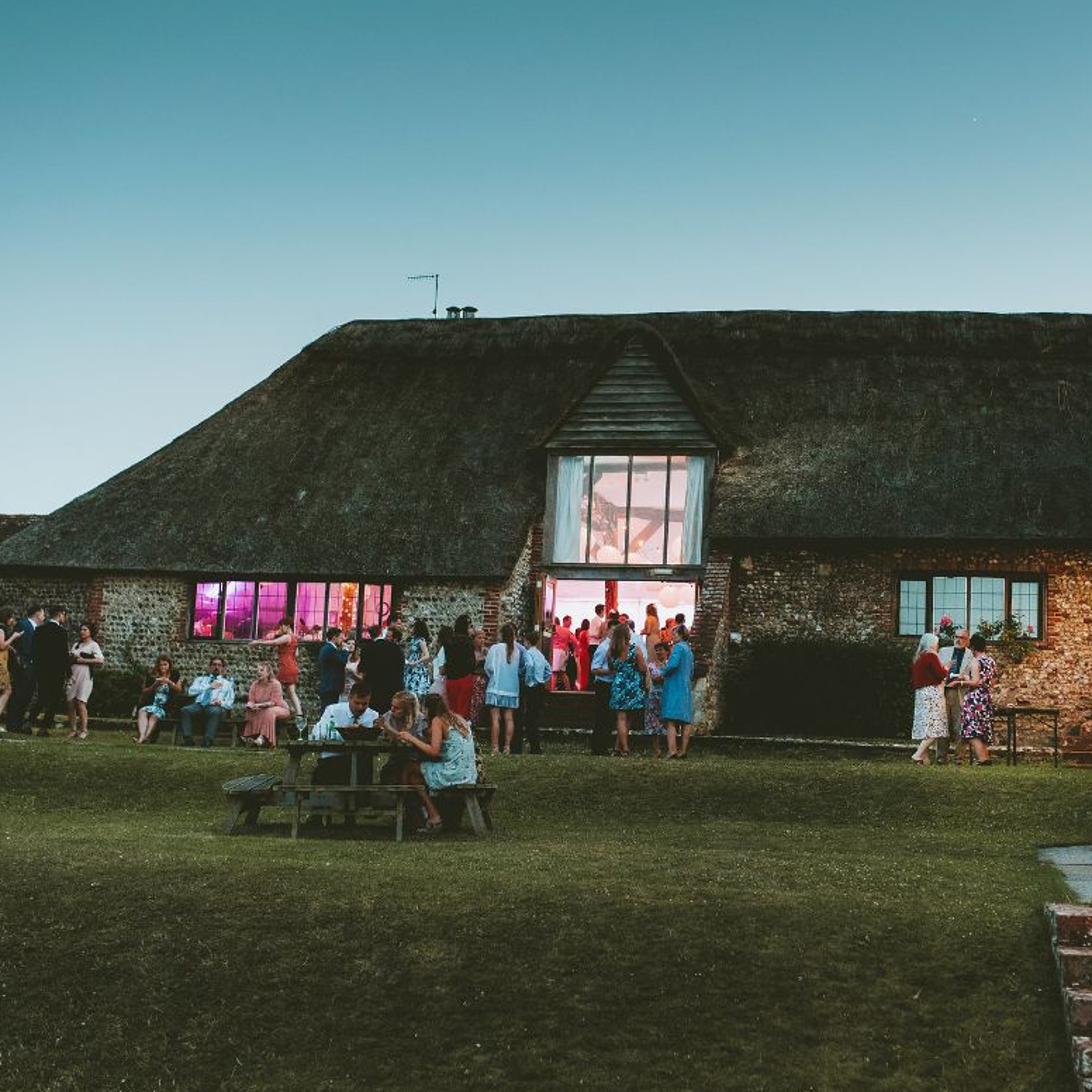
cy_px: 533
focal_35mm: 46
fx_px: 1642
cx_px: 670
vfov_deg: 36.8
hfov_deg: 36.6
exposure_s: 1/100
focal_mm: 35
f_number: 2.8
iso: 2000
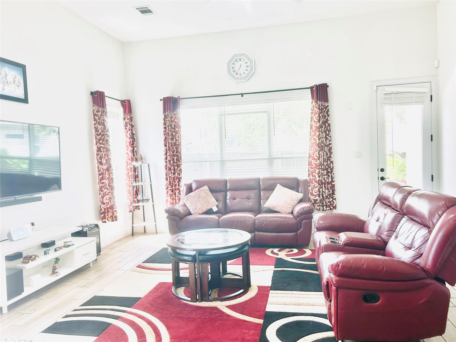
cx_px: 228
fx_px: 343
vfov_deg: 53.1
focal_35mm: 26
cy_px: 171
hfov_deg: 67.3
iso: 40
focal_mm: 5.7
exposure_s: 1/120
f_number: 1.5
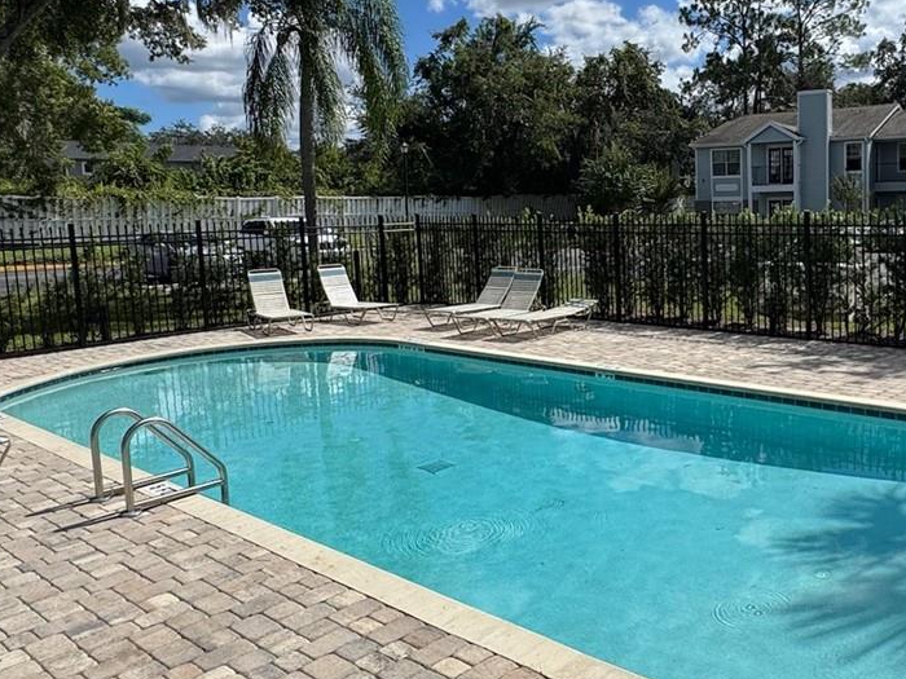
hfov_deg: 54.4
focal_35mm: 32
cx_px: 668
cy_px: 292
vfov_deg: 44.1
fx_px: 838
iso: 40
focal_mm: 2.22
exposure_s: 1/2874
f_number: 2.2
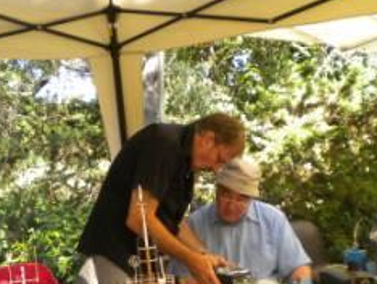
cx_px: 111
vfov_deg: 21.7
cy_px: 228
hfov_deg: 28.7
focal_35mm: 67
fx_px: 730
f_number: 3.1
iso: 80
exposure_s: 1/94.5
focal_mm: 6.3
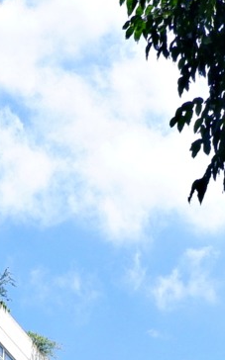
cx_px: -45
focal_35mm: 165
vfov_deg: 11.4
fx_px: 1621
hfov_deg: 7.9
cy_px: 738
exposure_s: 1/280
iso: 200
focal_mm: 15
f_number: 8
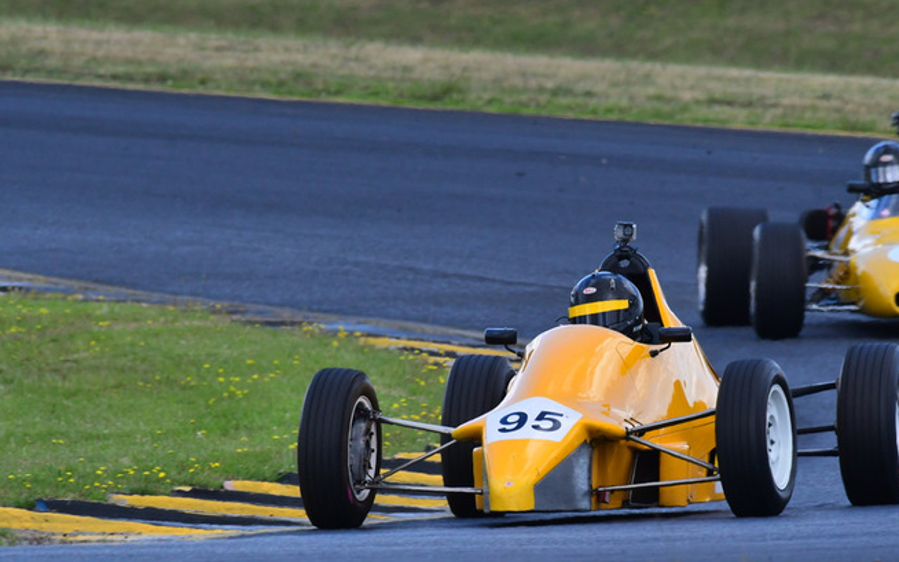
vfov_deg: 1.4
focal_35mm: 935
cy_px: 344
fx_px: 22912
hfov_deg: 2.2
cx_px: 513
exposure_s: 1/640
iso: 1000
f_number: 11
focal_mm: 500
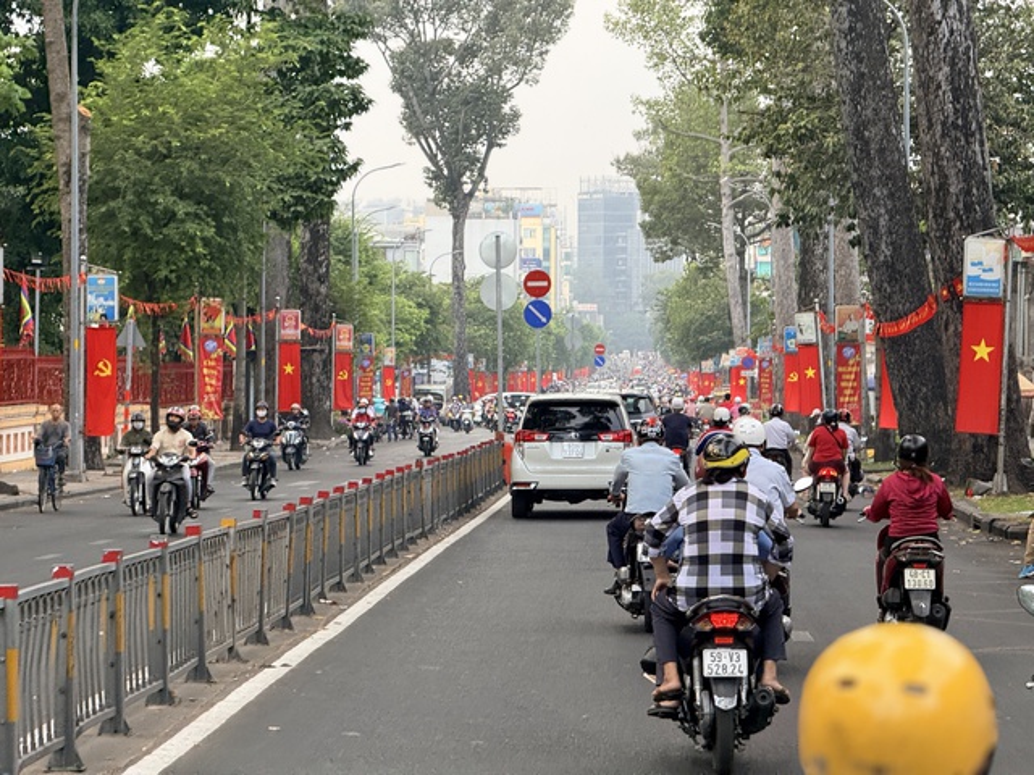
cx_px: 517
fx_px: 3584
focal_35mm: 120
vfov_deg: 12.3
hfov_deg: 16.4
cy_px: 388
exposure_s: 1/99
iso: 80
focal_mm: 15.66
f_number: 2.8
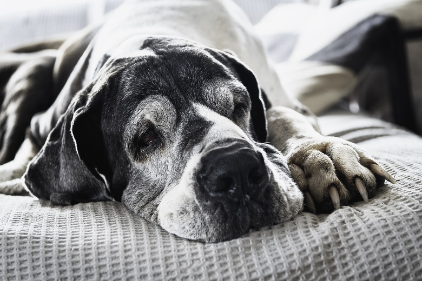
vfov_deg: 19.5
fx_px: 820
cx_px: 211
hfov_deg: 28.8
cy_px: 140
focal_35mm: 70
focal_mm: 70
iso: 2500
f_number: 5
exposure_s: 1/30
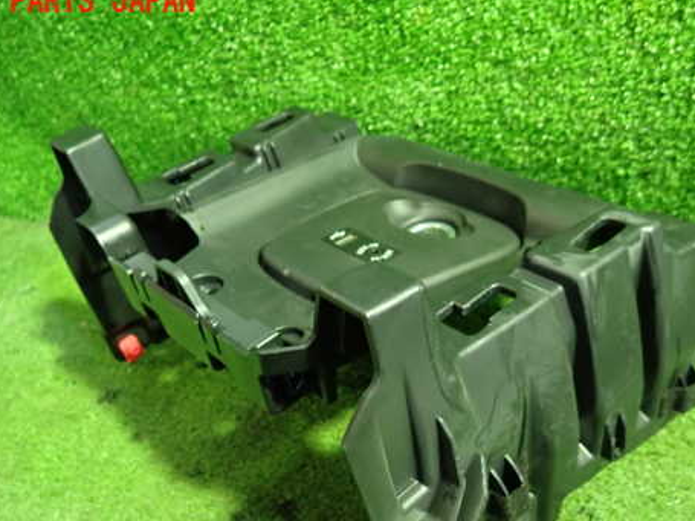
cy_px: 327
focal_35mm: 33
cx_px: 376
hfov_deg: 55.3
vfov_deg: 42.6
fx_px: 662
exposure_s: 1/30
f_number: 2
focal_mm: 4.5
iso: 800
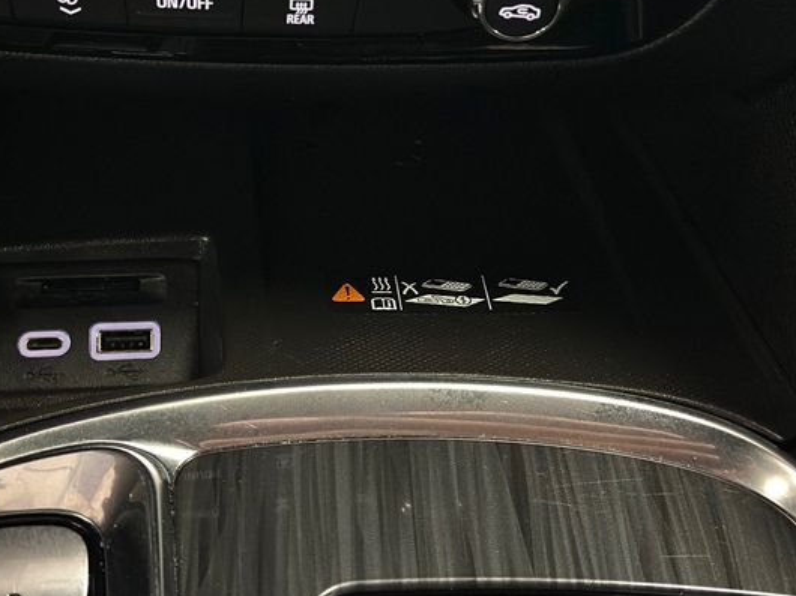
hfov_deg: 33.1
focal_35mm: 58
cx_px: 318
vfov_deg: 25.2
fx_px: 1333
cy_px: 254
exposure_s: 1/15
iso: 1250
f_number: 1.78
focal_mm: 6.86
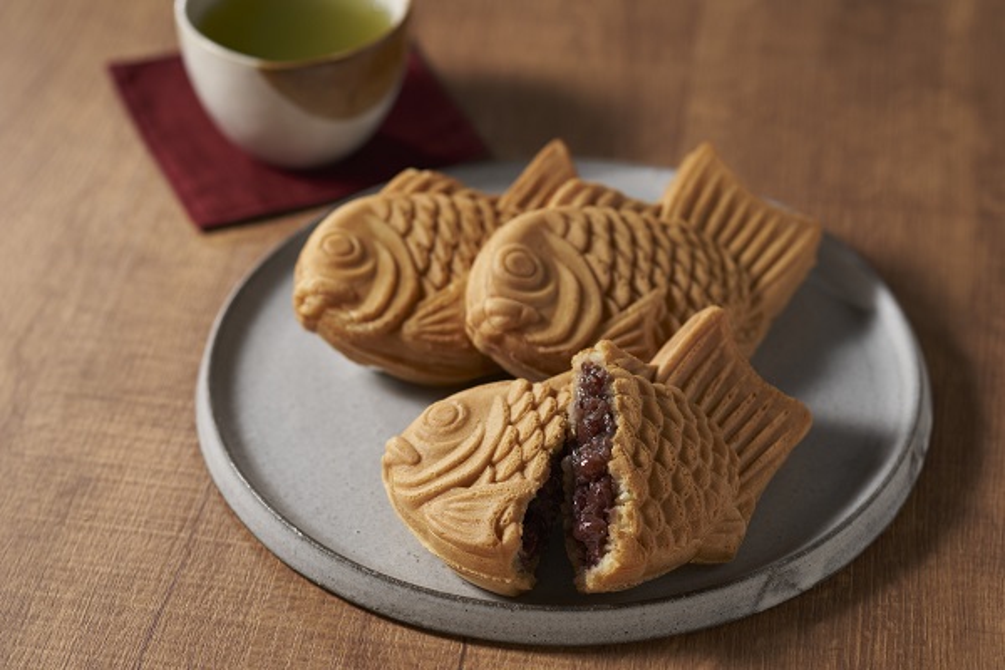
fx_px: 2512
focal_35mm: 90
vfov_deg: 15.2
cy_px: 335
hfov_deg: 22.6
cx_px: 502
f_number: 5
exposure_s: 1/125
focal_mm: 90
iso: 100
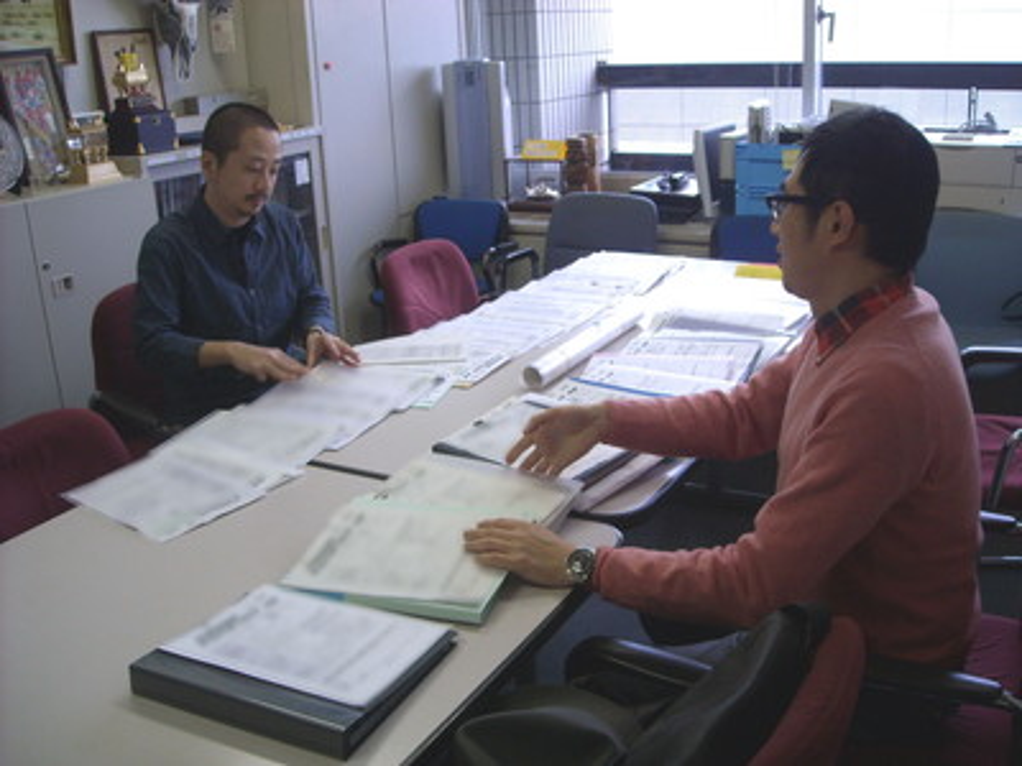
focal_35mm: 35
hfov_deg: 52.6
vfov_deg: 40.7
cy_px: 383
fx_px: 1033
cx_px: 511
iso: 124
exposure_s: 1/60
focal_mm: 5.7
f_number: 2.8
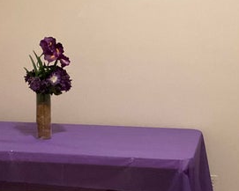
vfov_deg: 17.2
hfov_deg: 21.4
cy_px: 52
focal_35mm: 89
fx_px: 630
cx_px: 148
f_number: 1.8
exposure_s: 1/60
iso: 250
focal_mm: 3
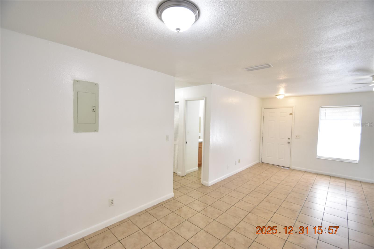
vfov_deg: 77.3
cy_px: 124
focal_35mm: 15
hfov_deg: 100.4
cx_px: 187
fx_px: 156
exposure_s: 1/60
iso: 800
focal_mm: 10
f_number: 3.5
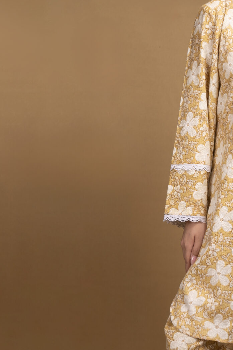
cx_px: 246
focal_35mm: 172
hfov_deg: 7.9
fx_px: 1669
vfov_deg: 11.9
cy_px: 182
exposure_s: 1/125
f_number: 4.5
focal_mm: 70
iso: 200
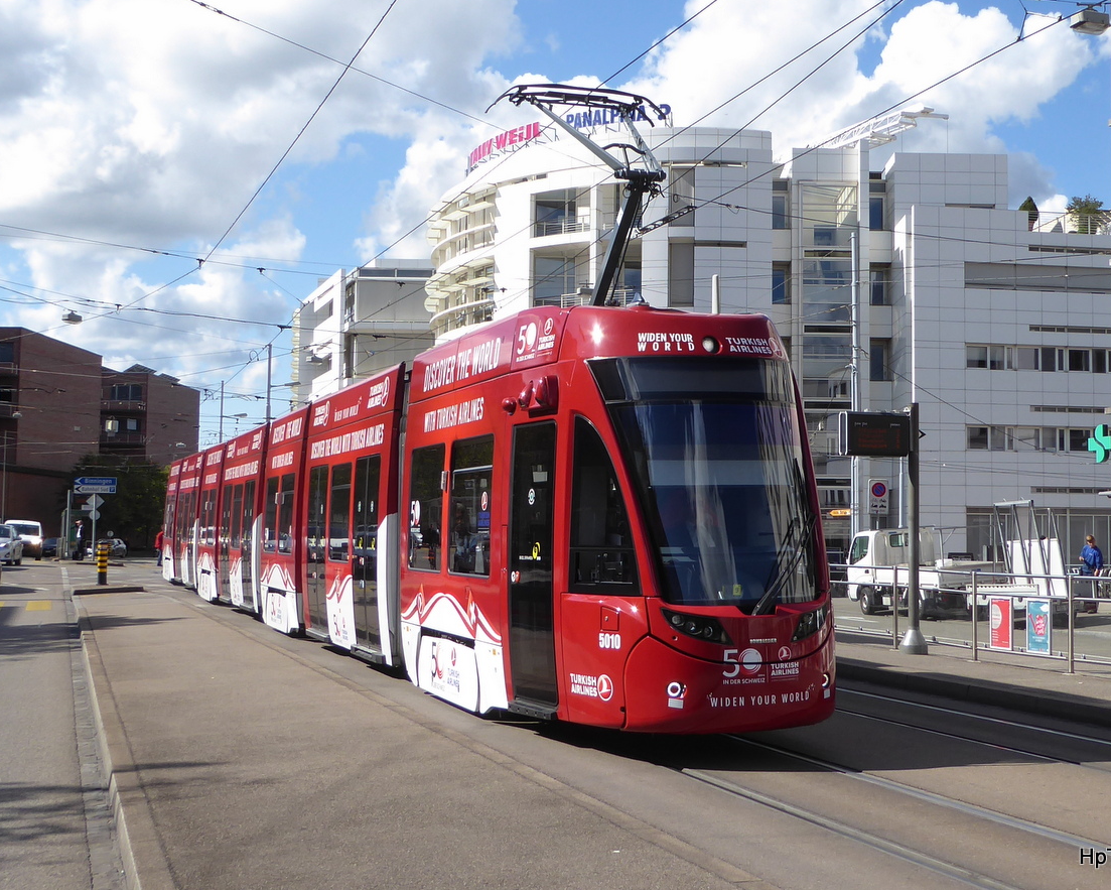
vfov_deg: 43.4
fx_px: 1118
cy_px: 439
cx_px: 544
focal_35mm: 34
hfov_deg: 52.8
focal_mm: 5.4
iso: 80
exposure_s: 1/640
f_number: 3.5
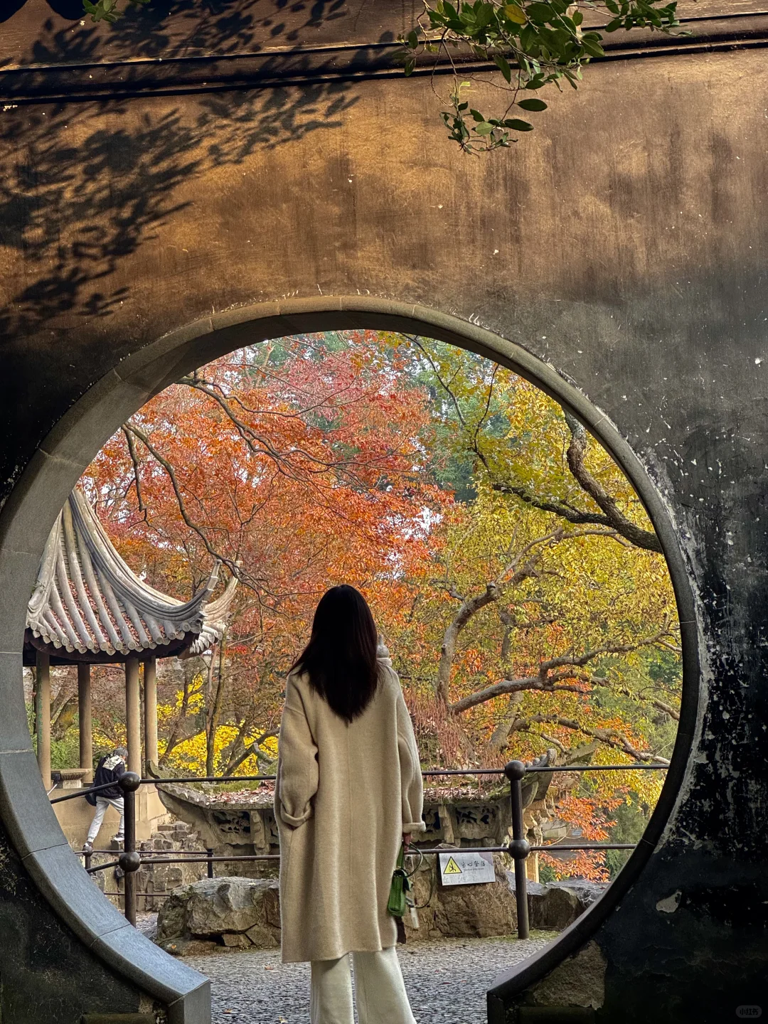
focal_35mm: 77
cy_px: 512
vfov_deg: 25.3
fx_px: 2278
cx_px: 384
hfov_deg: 19.1
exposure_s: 1/99
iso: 160
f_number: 2.8
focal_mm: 9
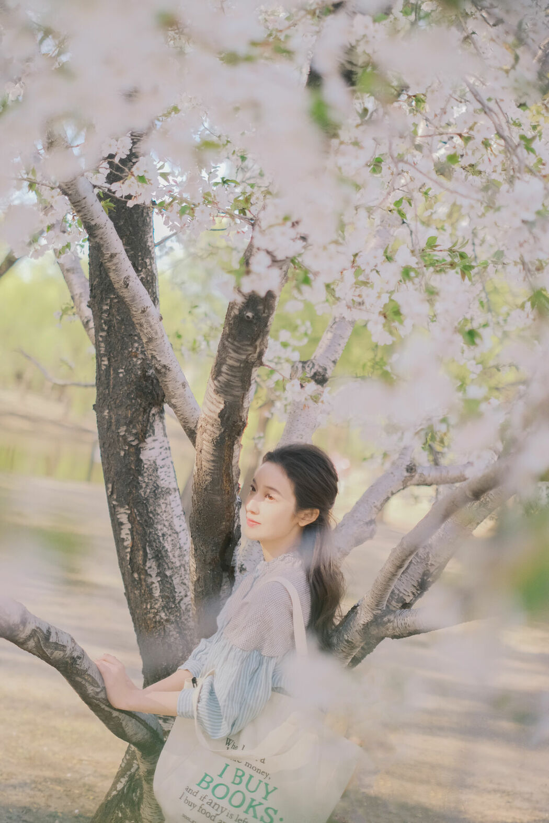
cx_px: 274
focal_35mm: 53
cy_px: 412
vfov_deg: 37.5
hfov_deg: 25.5
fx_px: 1212
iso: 3200
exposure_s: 1/8500
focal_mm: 35
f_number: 1.4
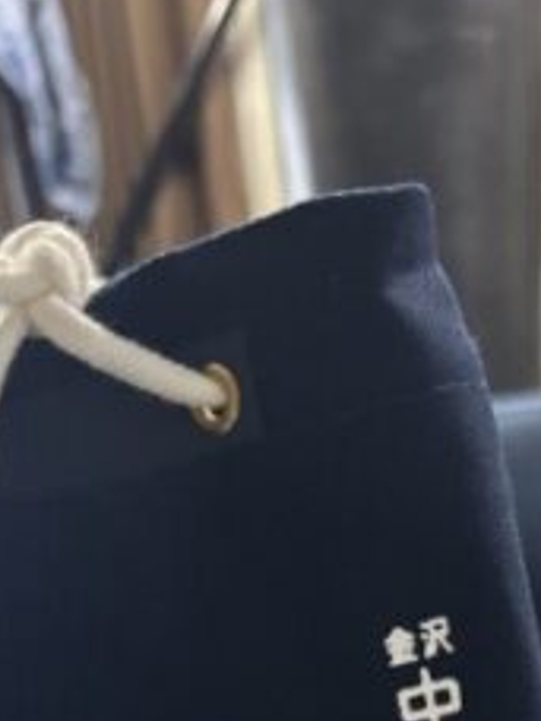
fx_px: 1521
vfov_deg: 23.3
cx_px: 240
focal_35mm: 73
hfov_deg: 20.2
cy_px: 968
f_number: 1.6
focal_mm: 5.96
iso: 500
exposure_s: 1/60
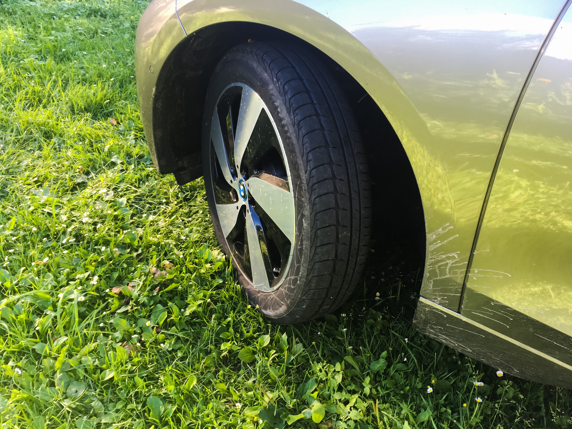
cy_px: 214
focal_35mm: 29
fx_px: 479
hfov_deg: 61.7
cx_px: 286
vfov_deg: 48.2
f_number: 2.2
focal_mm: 4.15
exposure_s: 1/50
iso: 32
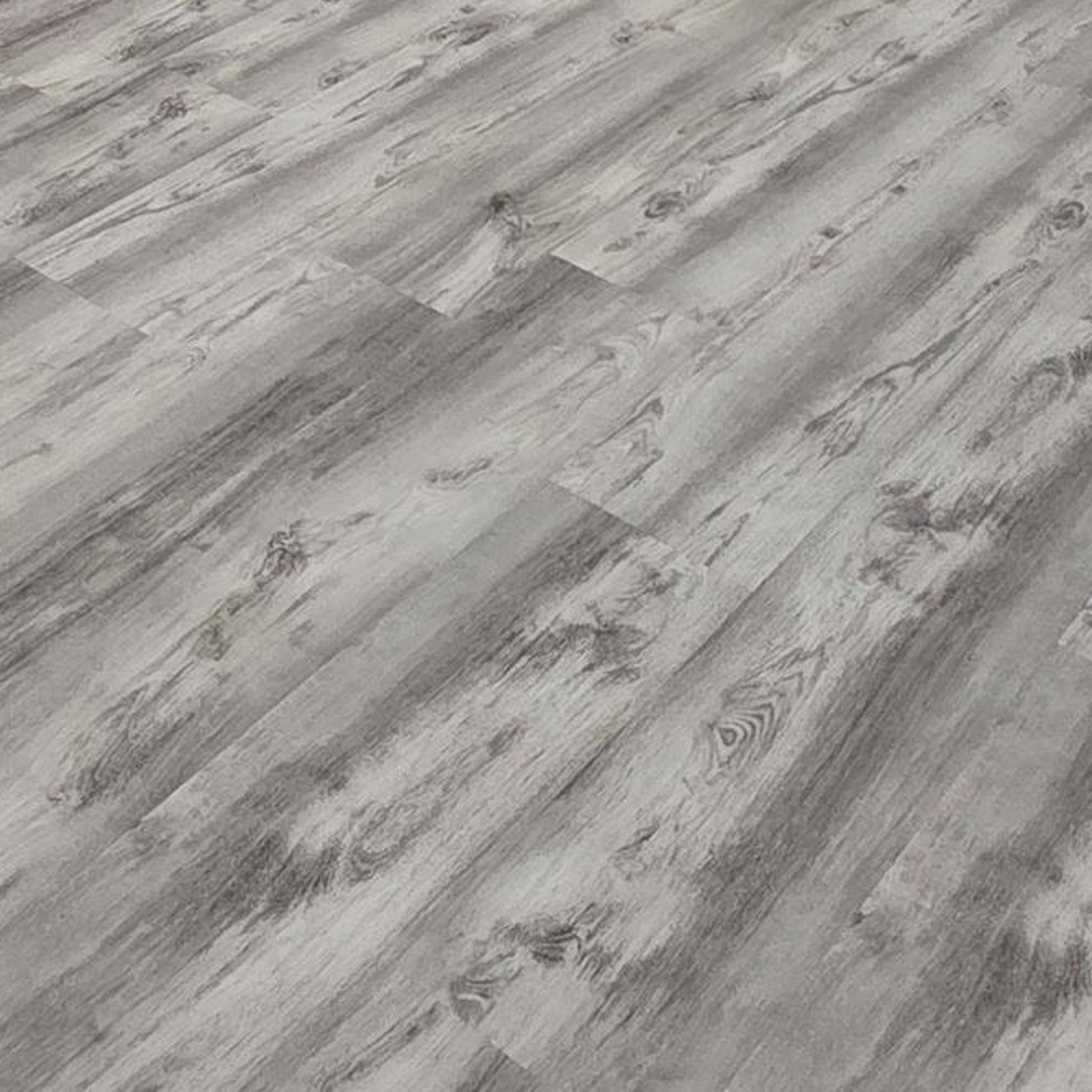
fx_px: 1892
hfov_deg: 30.5
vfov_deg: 27.5
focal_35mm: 53
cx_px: 67
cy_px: -282
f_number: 1.9
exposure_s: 1/120
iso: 200
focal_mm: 2.2
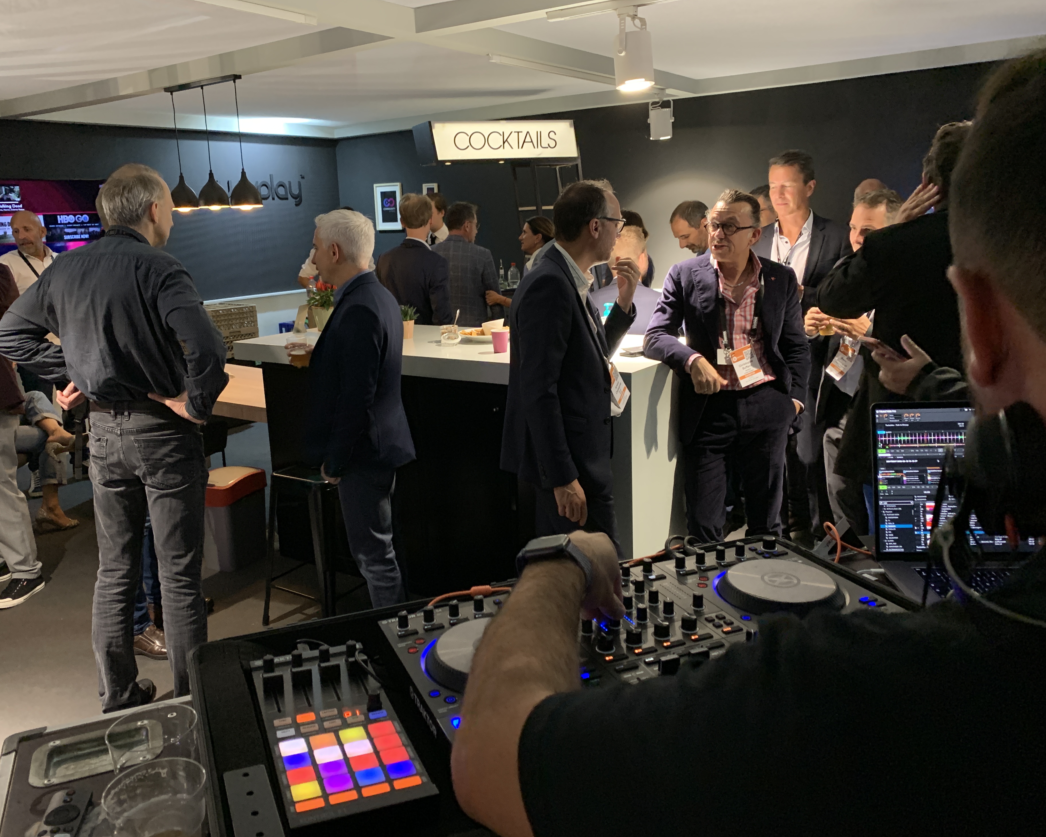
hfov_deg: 62.2
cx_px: 490
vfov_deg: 51.5
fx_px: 867
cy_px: 420
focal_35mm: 28
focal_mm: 4.25
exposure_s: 1/33
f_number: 1.8
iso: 250
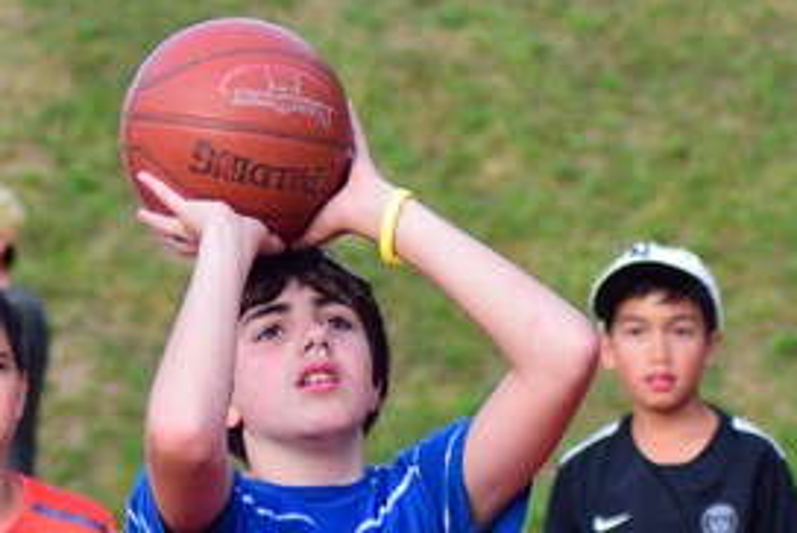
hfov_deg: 5.2
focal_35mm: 395
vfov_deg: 3.5
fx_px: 8754
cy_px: 502
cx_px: 258
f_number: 4
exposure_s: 1/640
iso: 560
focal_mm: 70
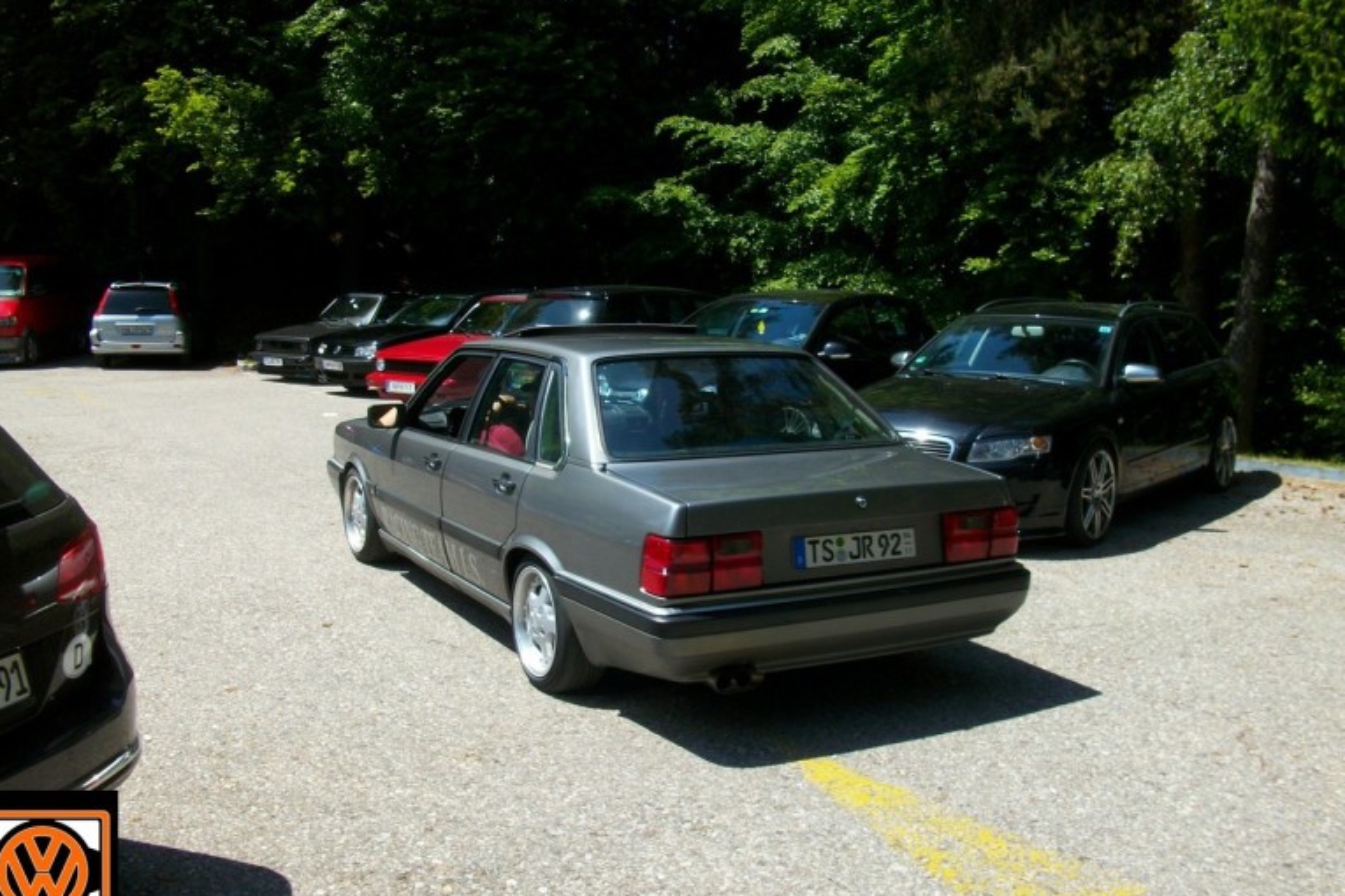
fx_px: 1382
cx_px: 670
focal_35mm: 37
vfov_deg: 35.9
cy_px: 488
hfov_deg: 51.9
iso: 80
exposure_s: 1/244
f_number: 5.5
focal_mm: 5.7
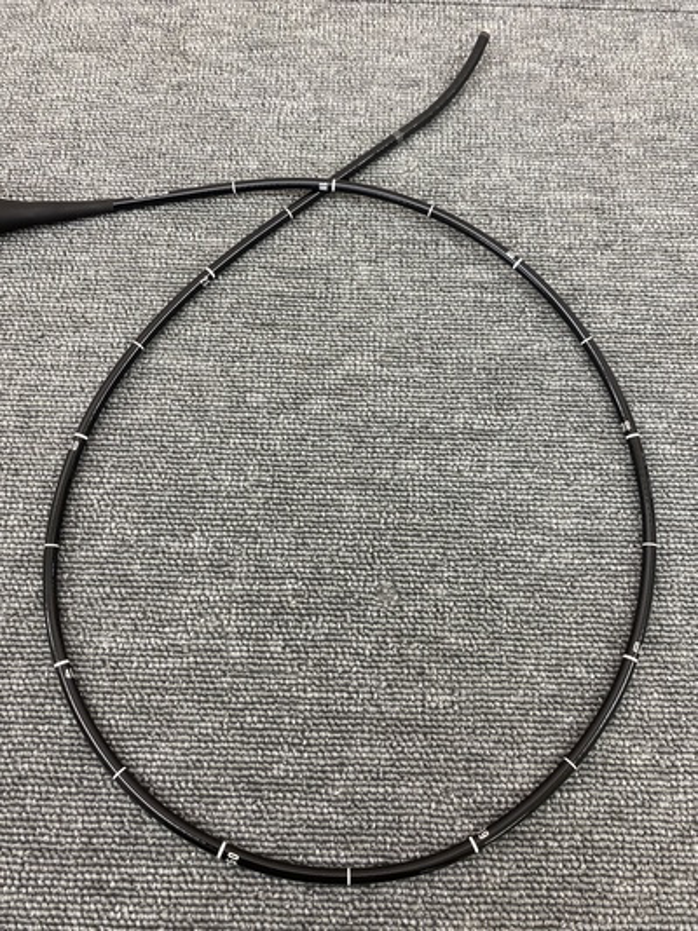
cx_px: 349
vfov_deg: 67.3
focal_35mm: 26
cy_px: 466
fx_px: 700
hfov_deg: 53.0
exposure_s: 1/60
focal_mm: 4.25
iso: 64
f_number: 1.8
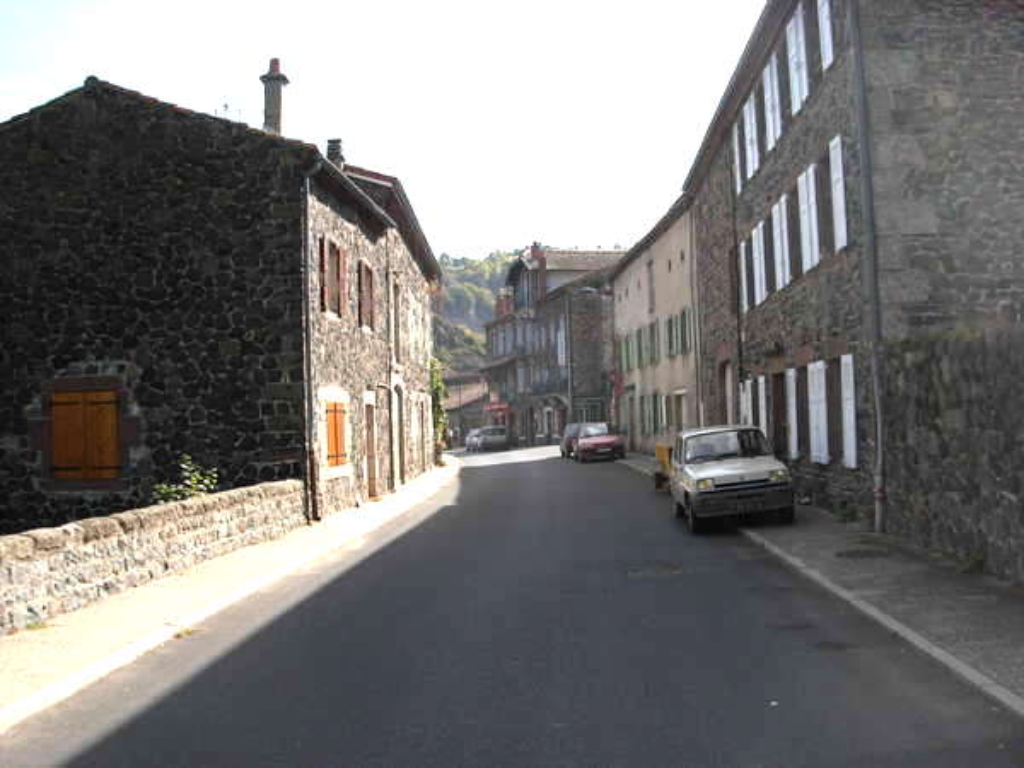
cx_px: 512
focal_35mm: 38
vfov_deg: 37.7
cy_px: 384
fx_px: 1124
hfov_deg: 49.0
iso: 79
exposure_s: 1/813
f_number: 2.9
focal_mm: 6.3
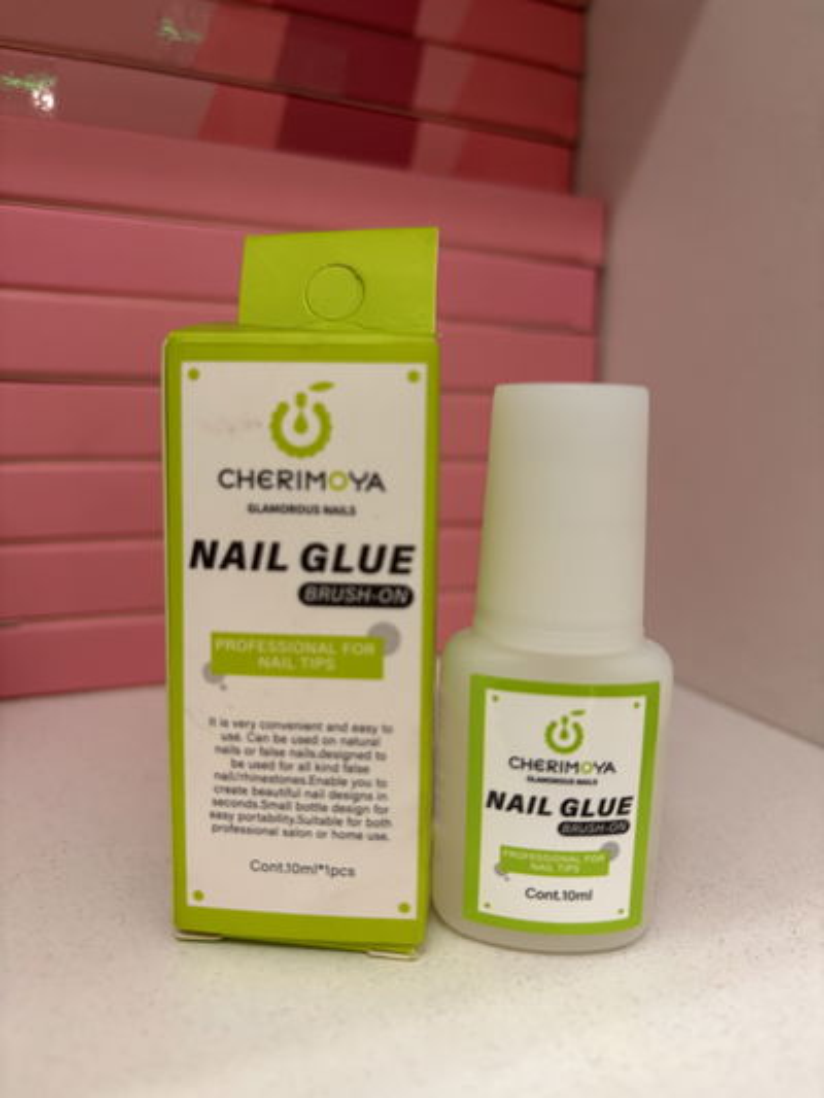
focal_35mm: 26
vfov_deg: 67.3
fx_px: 825
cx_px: 412
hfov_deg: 53.1
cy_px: 549
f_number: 1.6
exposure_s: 1/50
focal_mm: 5.96
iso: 125
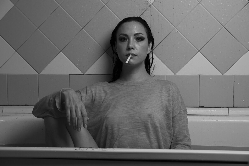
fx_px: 519
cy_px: 83
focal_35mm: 75
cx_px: 124
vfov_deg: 18.2
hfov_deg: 27.0
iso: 200
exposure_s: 1/100
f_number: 4
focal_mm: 50
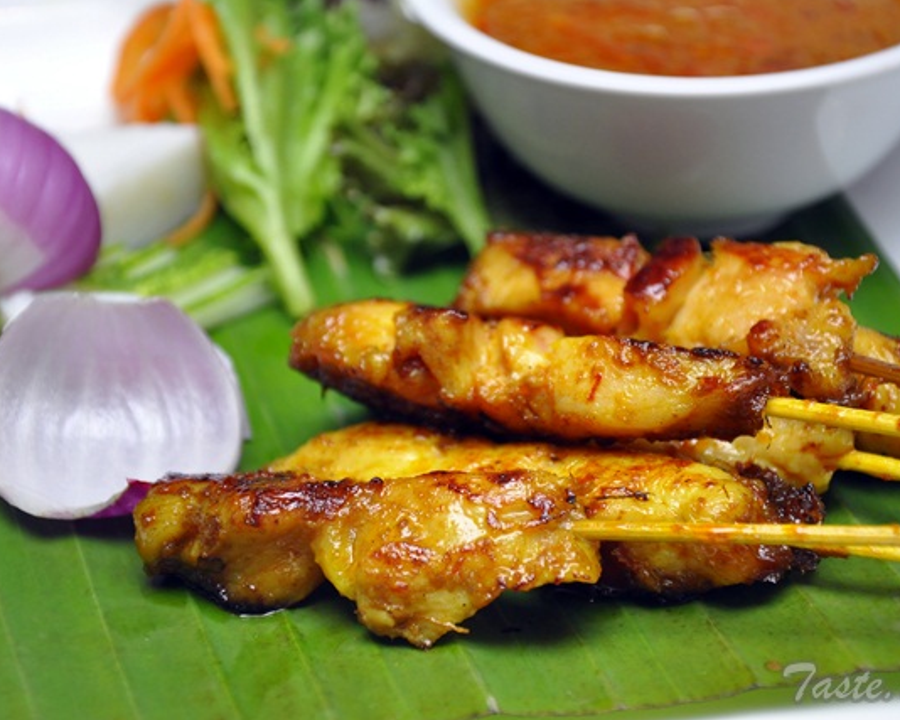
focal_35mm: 154
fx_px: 4101
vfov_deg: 10.0
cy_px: 359
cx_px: 458
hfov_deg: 12.5
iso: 800
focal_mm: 90
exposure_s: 1/80
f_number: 5.6
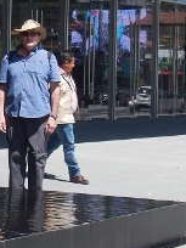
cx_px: -58
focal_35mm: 161
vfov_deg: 12.3
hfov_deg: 9.1
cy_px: 83
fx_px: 1153
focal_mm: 8.4
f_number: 4.1
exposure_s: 1/640
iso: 125
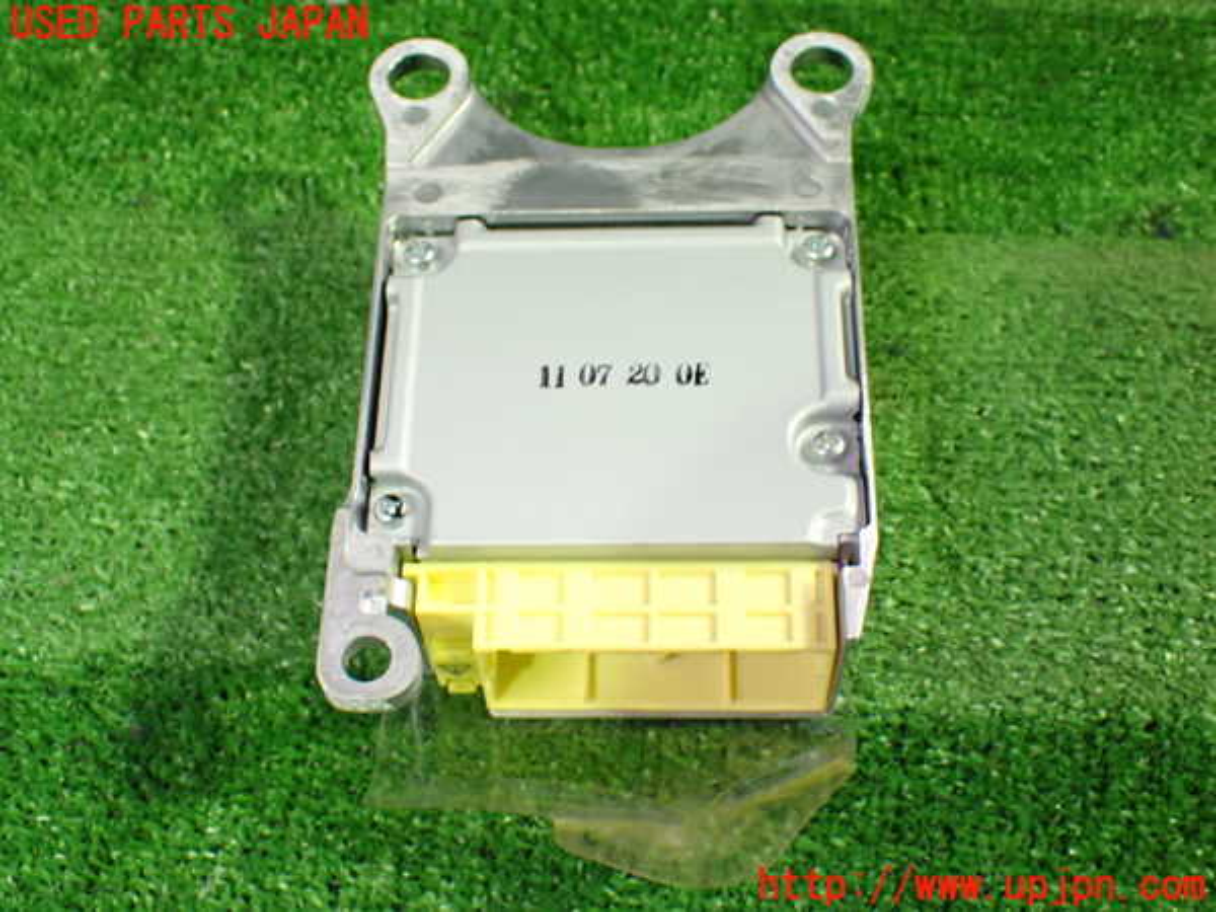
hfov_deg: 40.4
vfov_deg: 30.9
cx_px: 608
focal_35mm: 47
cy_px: 456
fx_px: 1651
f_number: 3.1
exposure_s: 1/50
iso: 800
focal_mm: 8.4
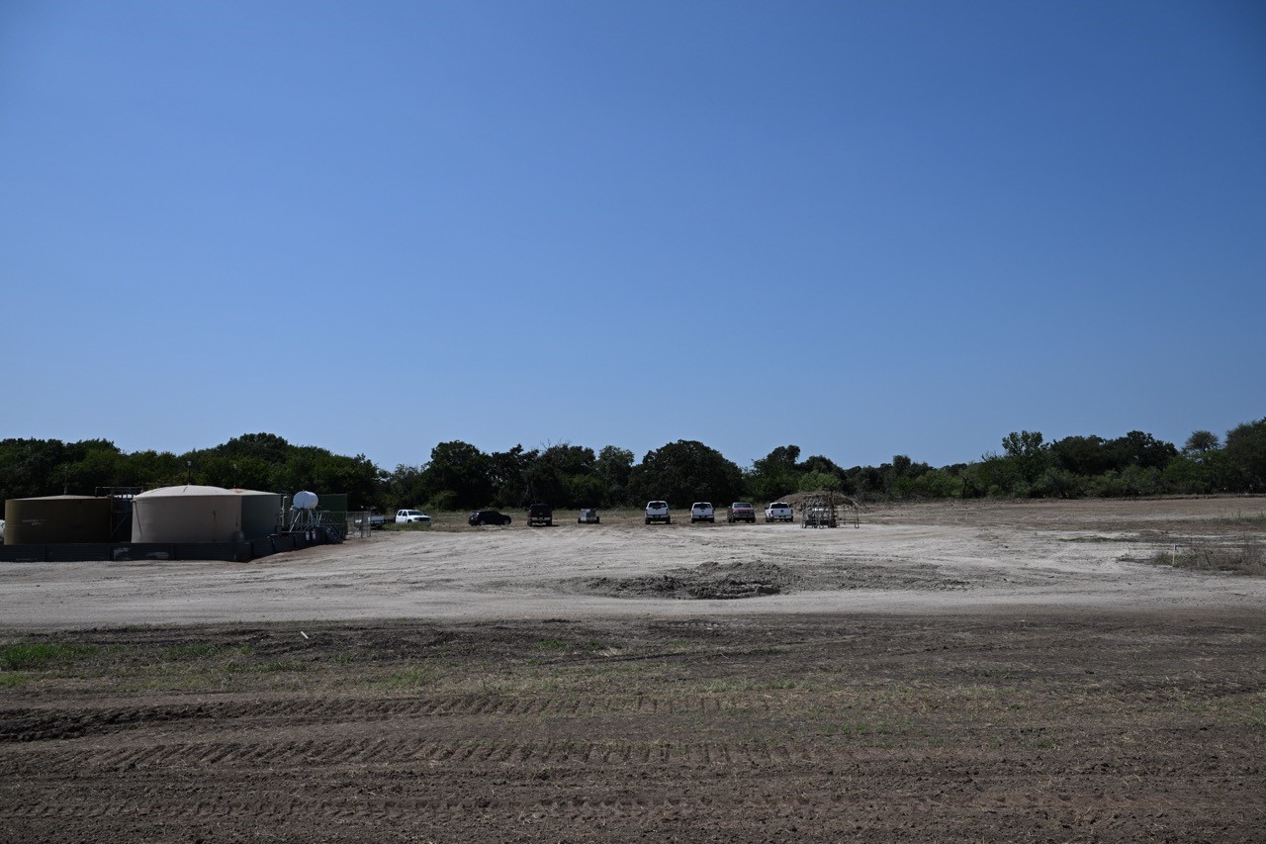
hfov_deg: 73.8
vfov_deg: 53.1
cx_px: 633
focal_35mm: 24
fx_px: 844
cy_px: 422
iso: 100
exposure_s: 1/500
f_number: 9
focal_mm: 24
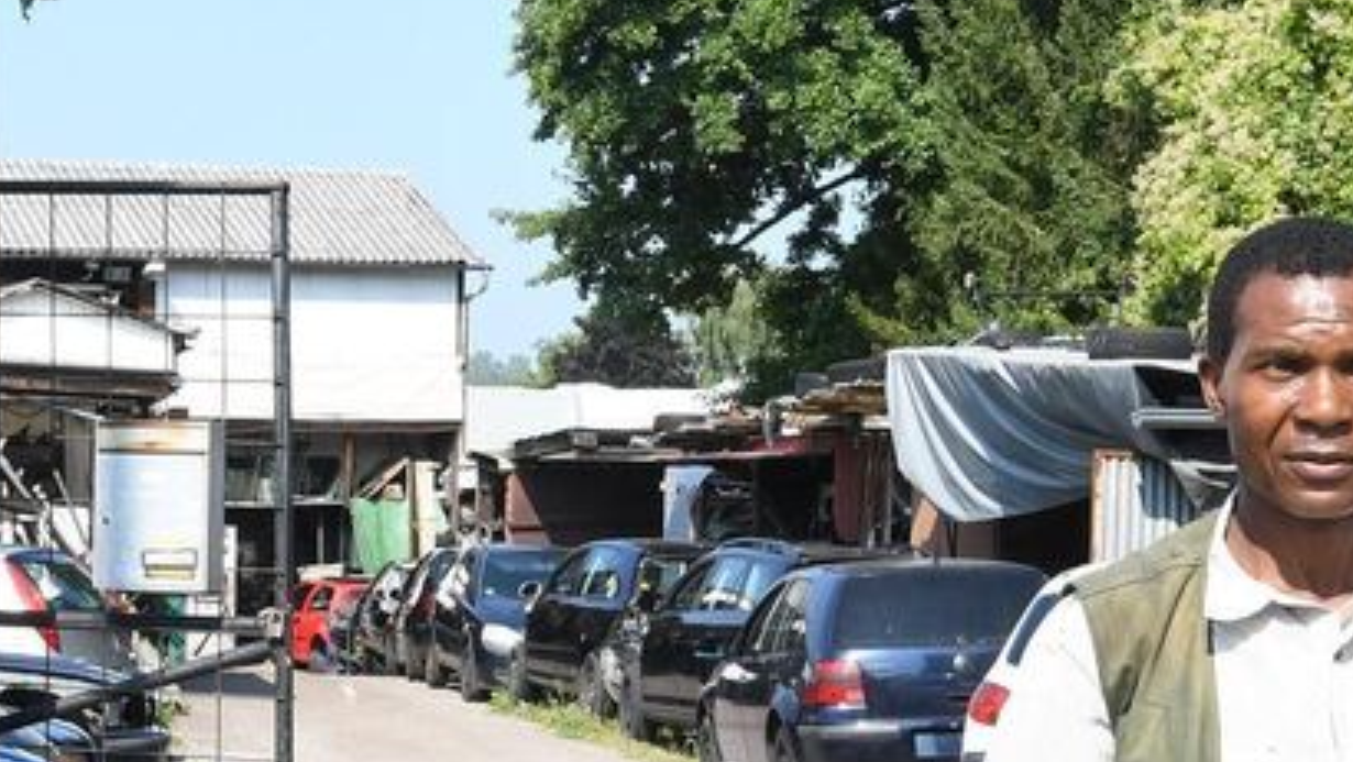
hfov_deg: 23.1
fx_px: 3302
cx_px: 568
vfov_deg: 13.1
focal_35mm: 92
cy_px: 581
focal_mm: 20
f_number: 8
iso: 125
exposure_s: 1/160
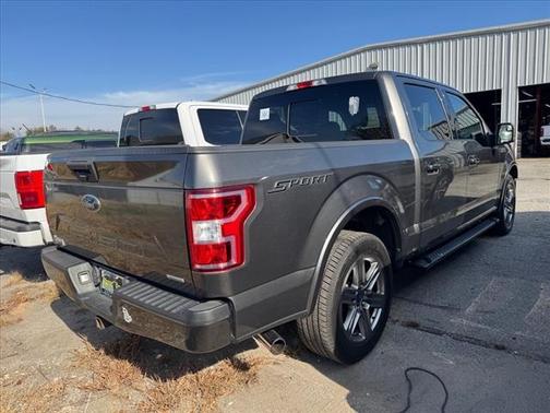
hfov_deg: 71.6
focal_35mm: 24
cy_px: 206
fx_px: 381
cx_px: 275
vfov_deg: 56.8
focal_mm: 6.76
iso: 80
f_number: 1.78
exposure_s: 1/2604
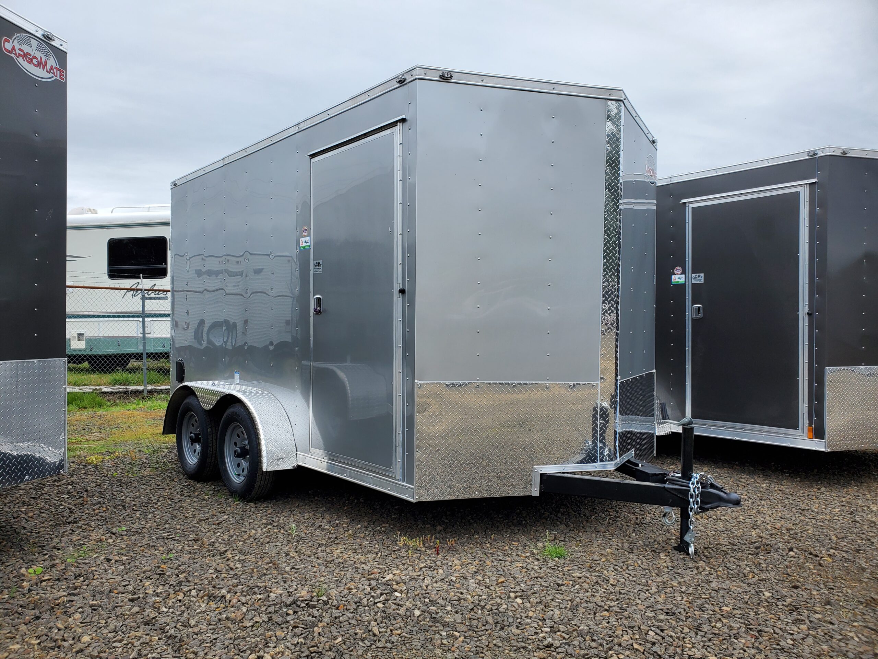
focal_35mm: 26
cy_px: 330
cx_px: 439
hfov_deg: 67.3
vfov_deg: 53.1
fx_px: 659
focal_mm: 4.3
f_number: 2.4
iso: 50
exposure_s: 1/503
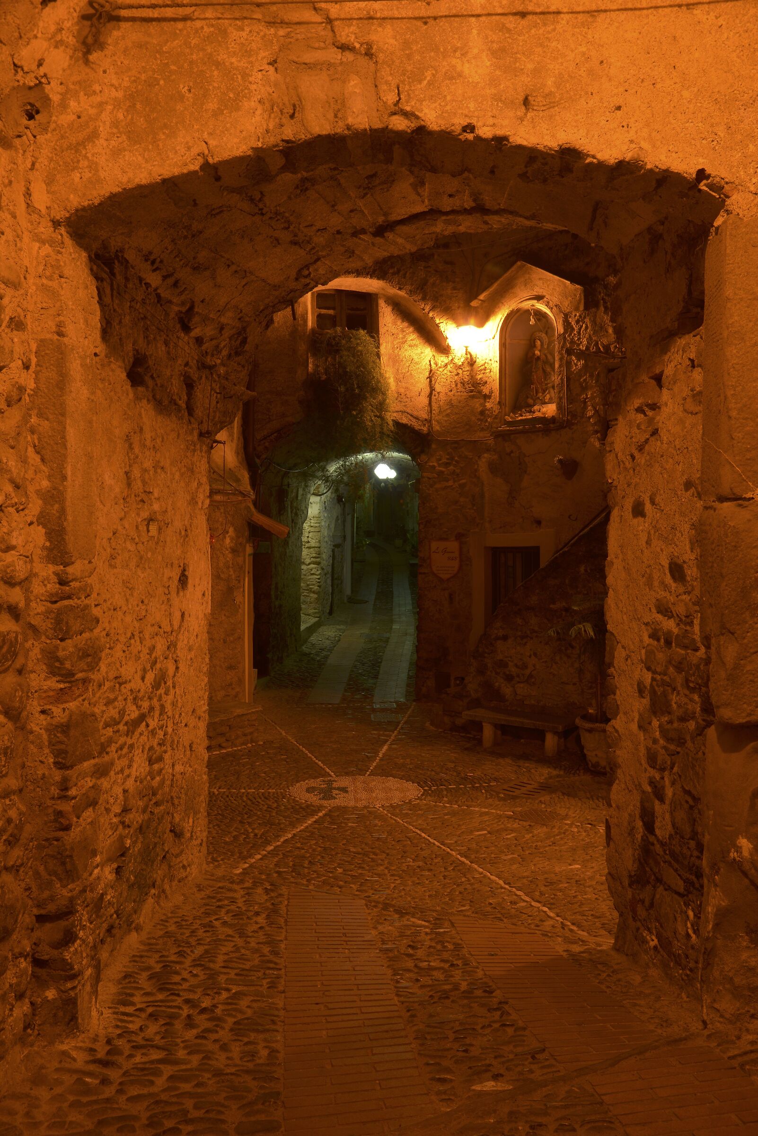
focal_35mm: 31
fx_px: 978
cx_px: 379
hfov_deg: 42.4
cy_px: 568
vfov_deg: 60.3
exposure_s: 2.5
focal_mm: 31
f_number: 8
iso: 100
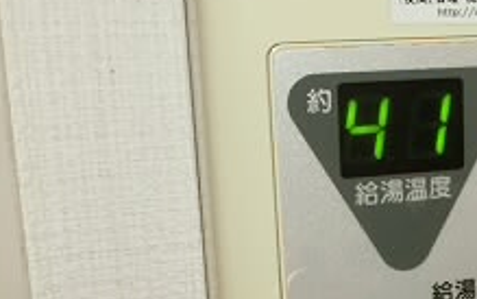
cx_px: 539
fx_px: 1092
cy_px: 246
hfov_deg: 23.0
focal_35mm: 84
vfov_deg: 15.4
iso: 400
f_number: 3
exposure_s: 1/30
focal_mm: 4.24
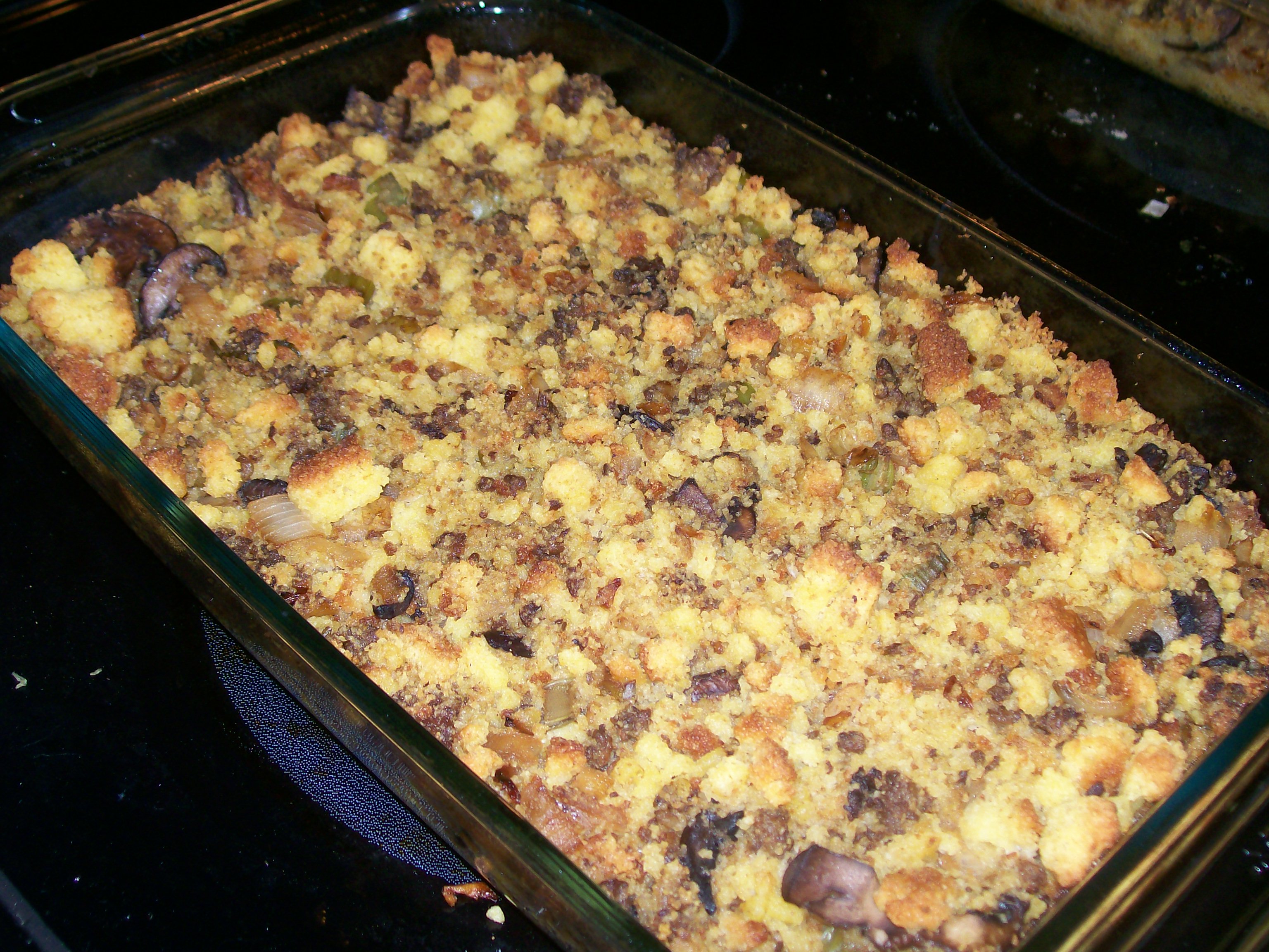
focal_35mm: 45
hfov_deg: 42.1
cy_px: 476
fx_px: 1650
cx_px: 634
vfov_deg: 32.2
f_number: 3
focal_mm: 7.6
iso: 80
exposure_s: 1/73.1
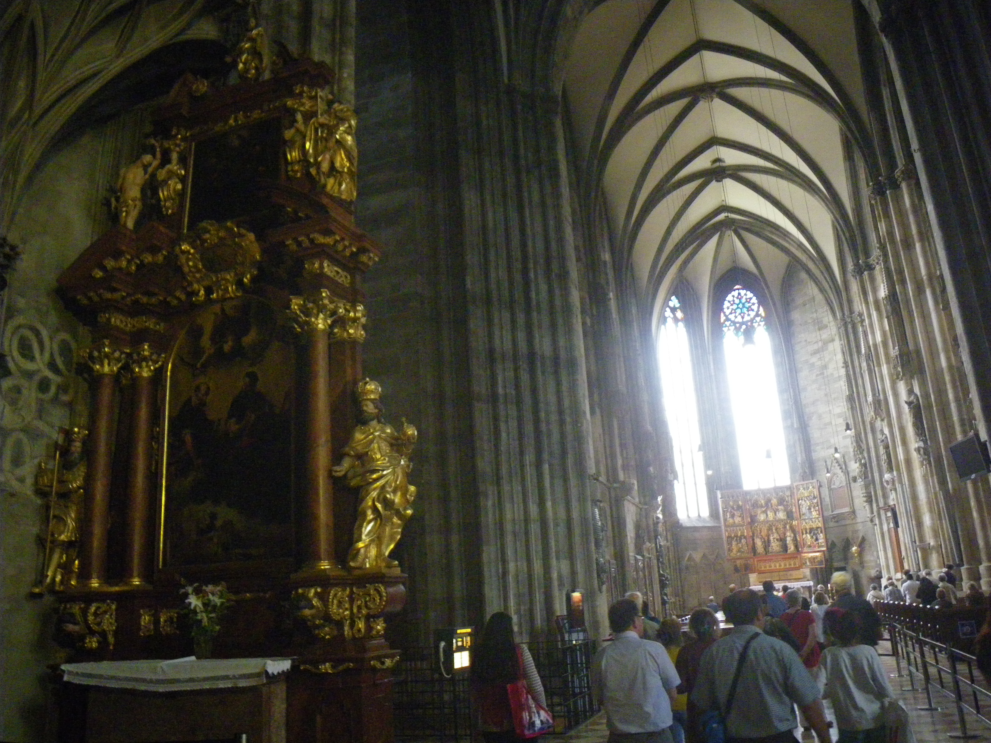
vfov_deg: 49.7
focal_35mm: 28
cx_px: 496
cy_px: 372
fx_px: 802
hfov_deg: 63.4
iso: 800
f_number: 3.5
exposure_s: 1/25
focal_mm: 5
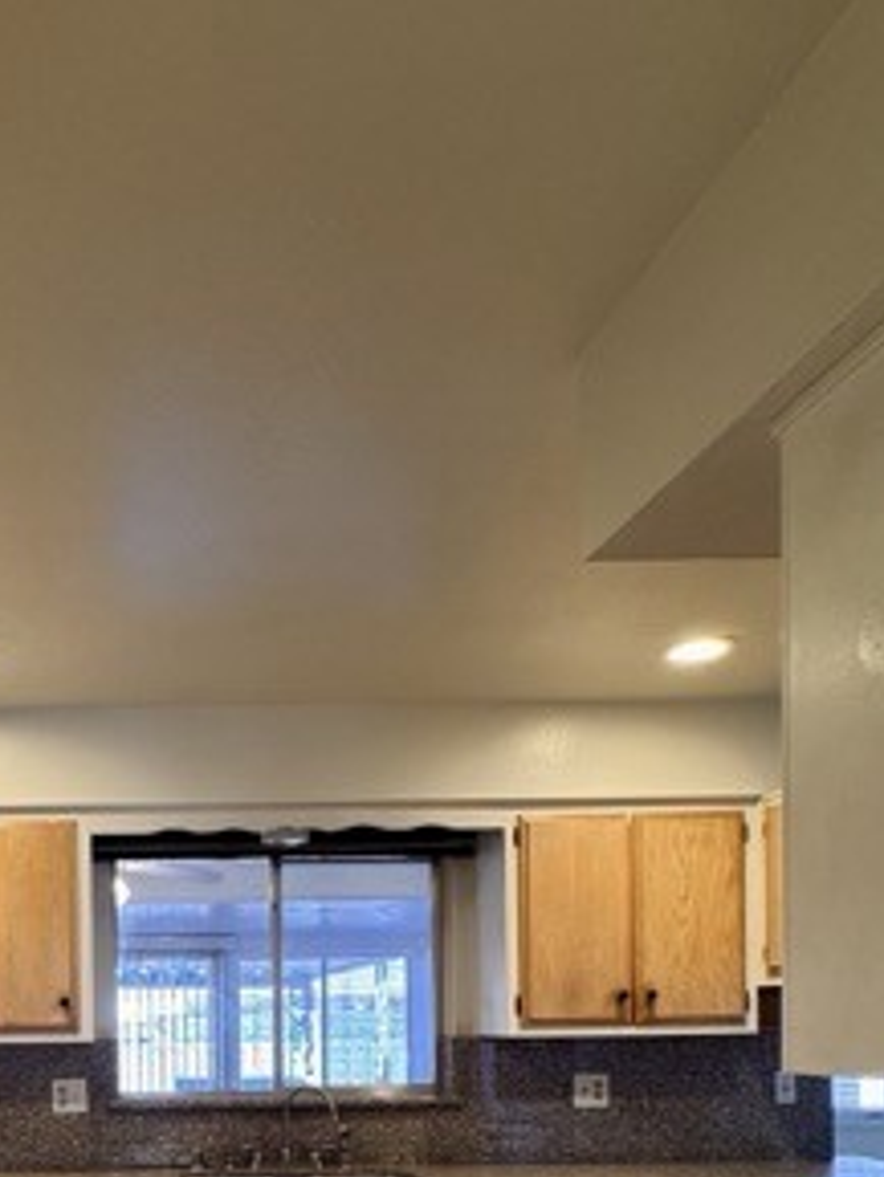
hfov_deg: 41.7
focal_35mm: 31
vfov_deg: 52.1
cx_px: 81
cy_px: 1034
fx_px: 1055
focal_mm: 2.22
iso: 200
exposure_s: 1/120
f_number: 2.2
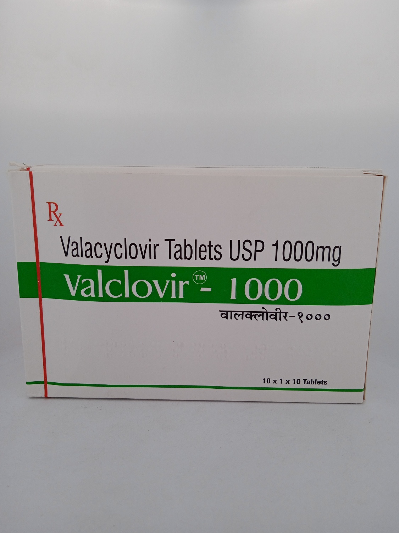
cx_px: 200
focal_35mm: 28
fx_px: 430
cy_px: 266
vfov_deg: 63.4
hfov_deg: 49.7
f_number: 2.2
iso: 100
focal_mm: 3.43
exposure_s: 1/231
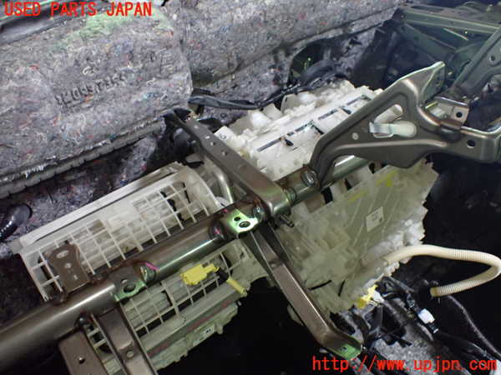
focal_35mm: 30
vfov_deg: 46.8
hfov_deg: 60.0
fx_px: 434
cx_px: 250
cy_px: 188
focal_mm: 5.4
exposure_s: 1/60
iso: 800
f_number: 2.3
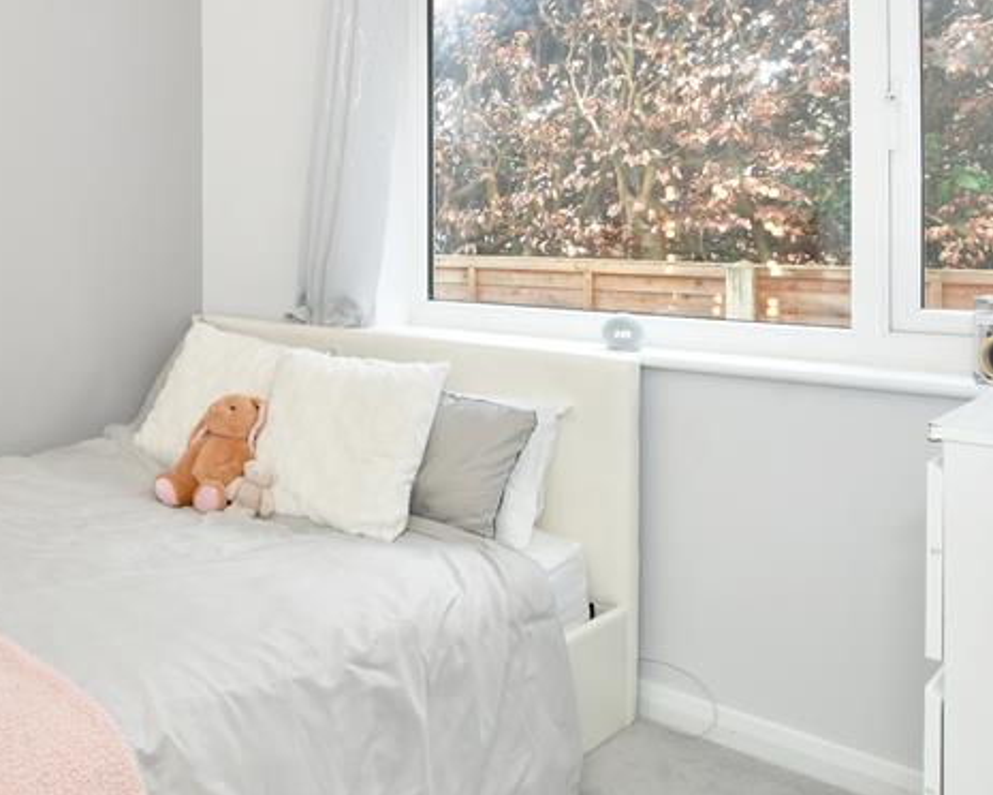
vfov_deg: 45.7
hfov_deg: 49.2
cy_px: 213
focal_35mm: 31
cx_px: 53
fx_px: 911
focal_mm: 10
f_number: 8
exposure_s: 1/8
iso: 200
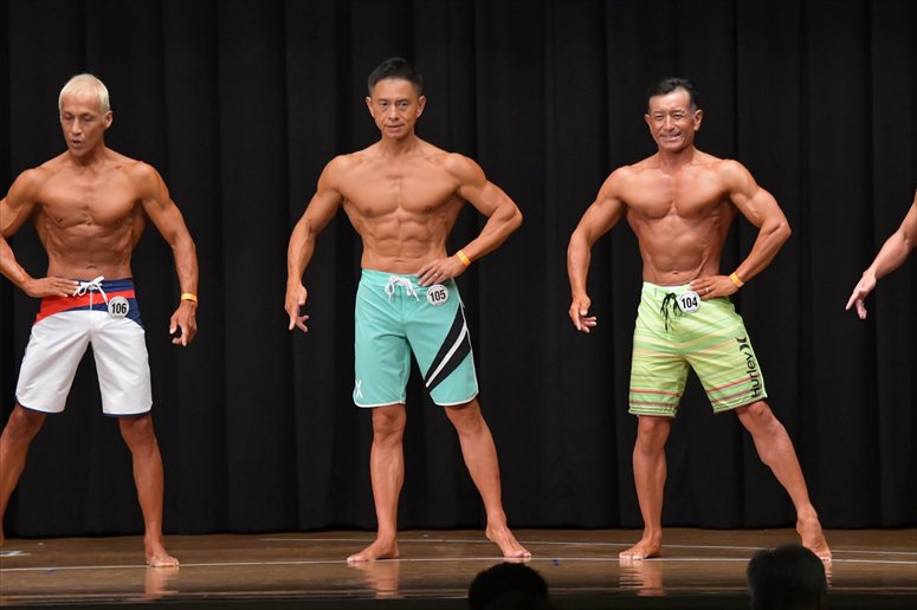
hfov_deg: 10.2
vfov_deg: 6.8
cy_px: 305
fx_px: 5143
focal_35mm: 202
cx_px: 458
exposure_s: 1/400
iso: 6400
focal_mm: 135
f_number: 5.6
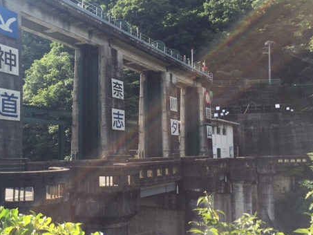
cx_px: 108
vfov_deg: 35.1
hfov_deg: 45.2
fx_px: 371
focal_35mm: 41
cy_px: 121
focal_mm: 4.15
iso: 32
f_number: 2.2
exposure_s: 1/608
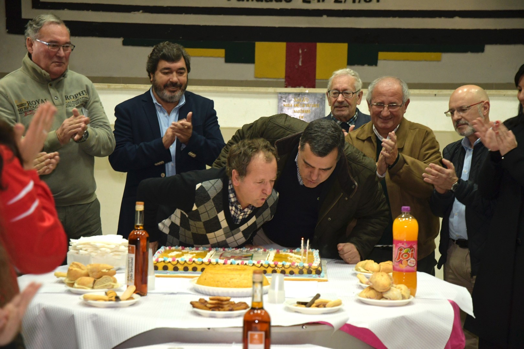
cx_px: 262
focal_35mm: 78
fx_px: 1135
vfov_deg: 17.5
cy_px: 174
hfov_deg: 26.0
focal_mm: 52
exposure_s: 1/100
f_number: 3.8
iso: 1000
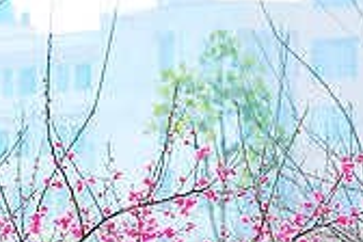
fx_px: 4051
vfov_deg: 3.4
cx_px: 56
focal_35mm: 402
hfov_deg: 5.1
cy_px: 427
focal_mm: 75
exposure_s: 1/250
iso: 250
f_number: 5.6
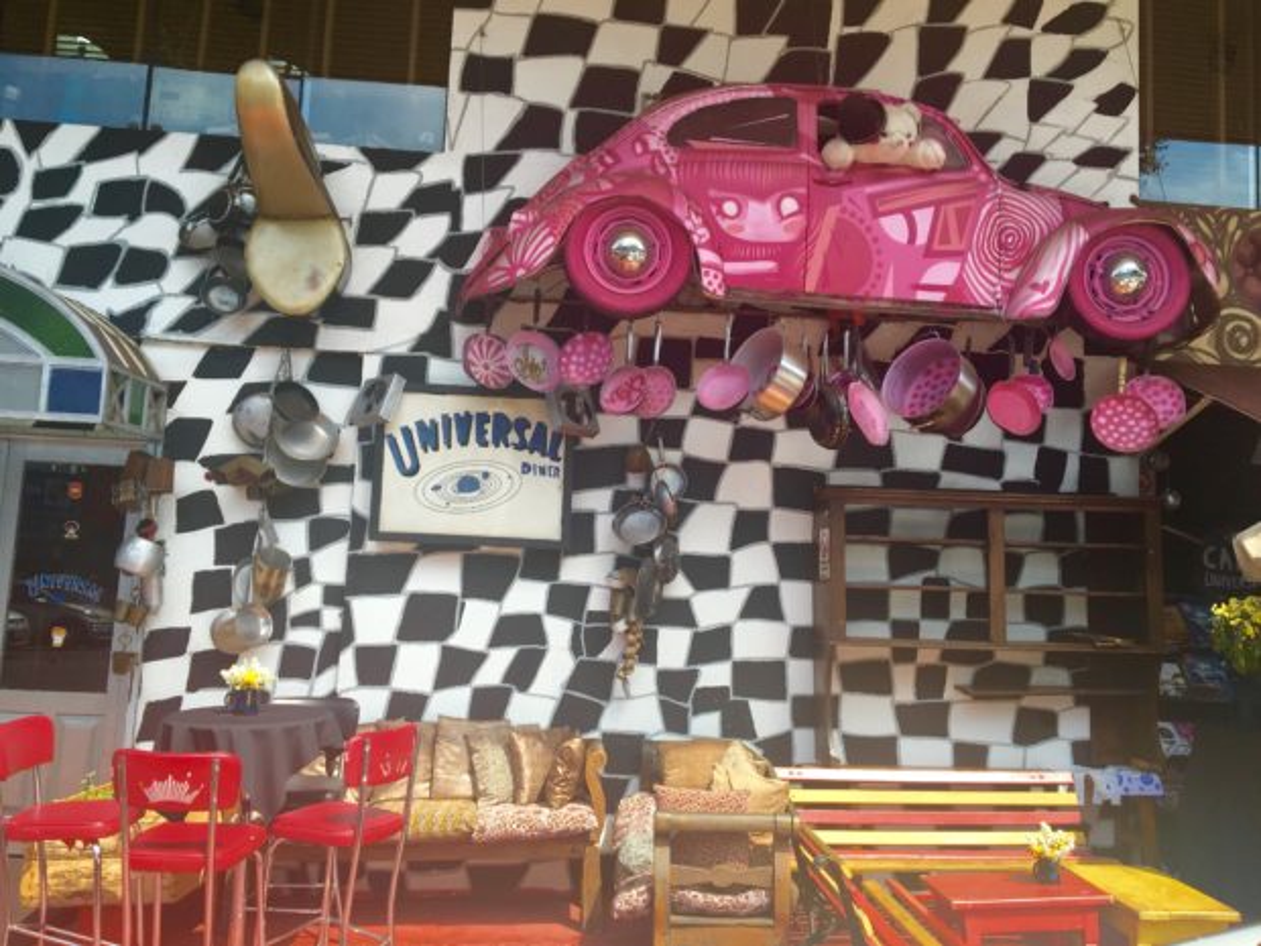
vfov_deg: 48.2
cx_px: 630
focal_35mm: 29
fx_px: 1056
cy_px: 473
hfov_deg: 61.7
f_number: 2.2
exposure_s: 1/452
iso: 25
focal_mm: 4.15
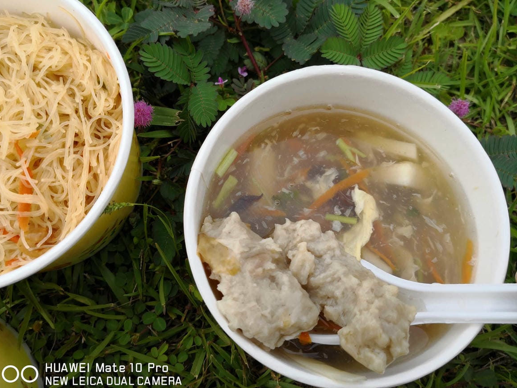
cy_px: 194
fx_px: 418
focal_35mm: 28
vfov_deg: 49.8
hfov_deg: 63.4
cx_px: 249
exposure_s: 1/1684
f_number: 1.6
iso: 50
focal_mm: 3.95
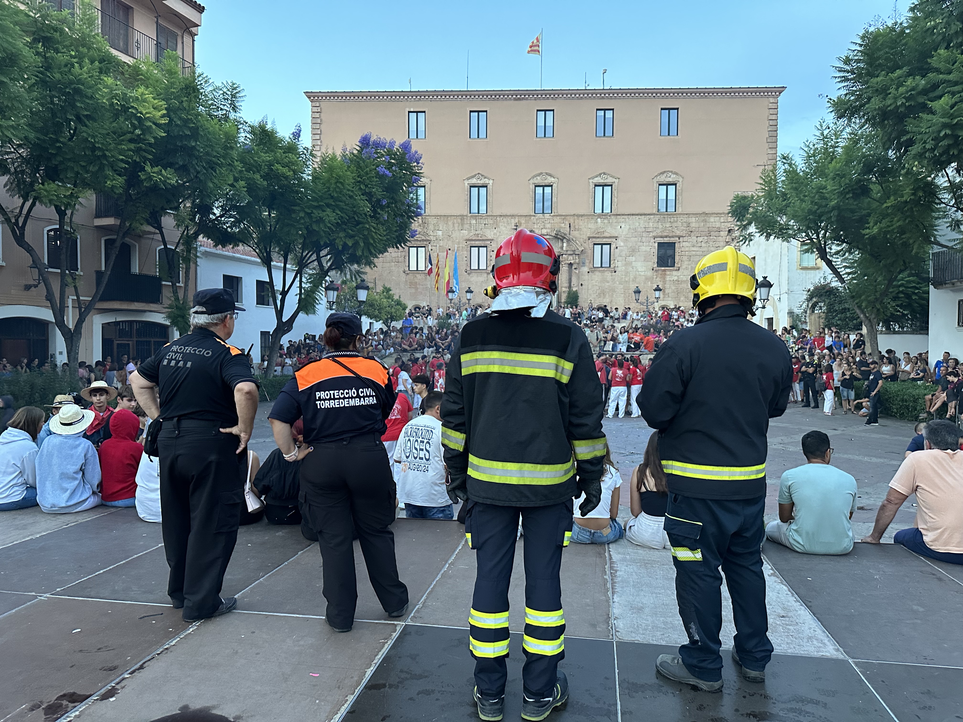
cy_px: 361
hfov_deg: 71.6
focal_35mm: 24
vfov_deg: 56.8
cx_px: 482
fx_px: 668
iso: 500
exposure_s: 1/60
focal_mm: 6.86
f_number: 1.78
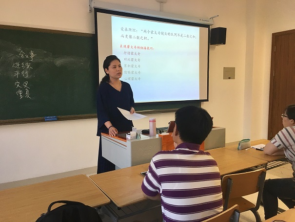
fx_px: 247
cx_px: 148
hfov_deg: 61.6
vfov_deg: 48.2
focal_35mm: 29
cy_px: 111
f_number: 2.2
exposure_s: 1/33
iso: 50
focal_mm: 4.15
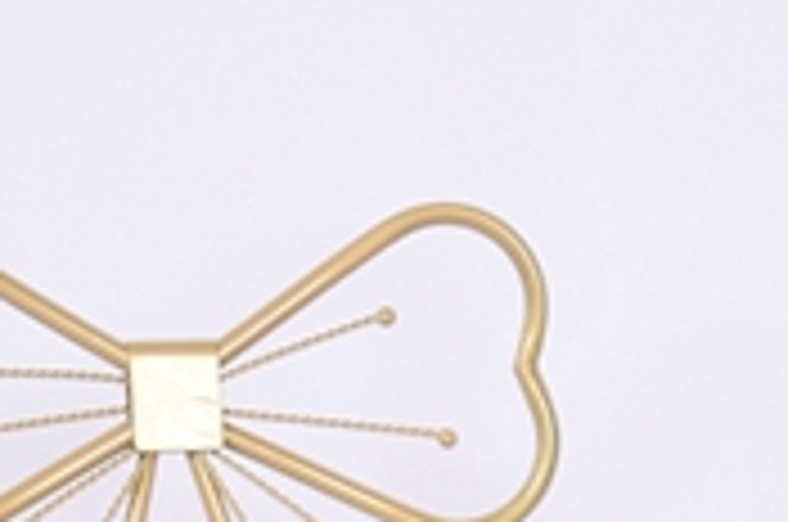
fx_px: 3758
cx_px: 811
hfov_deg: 11.8
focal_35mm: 172
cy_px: 1010
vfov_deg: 7.6
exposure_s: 1/13
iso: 125
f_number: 4.2
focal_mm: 40
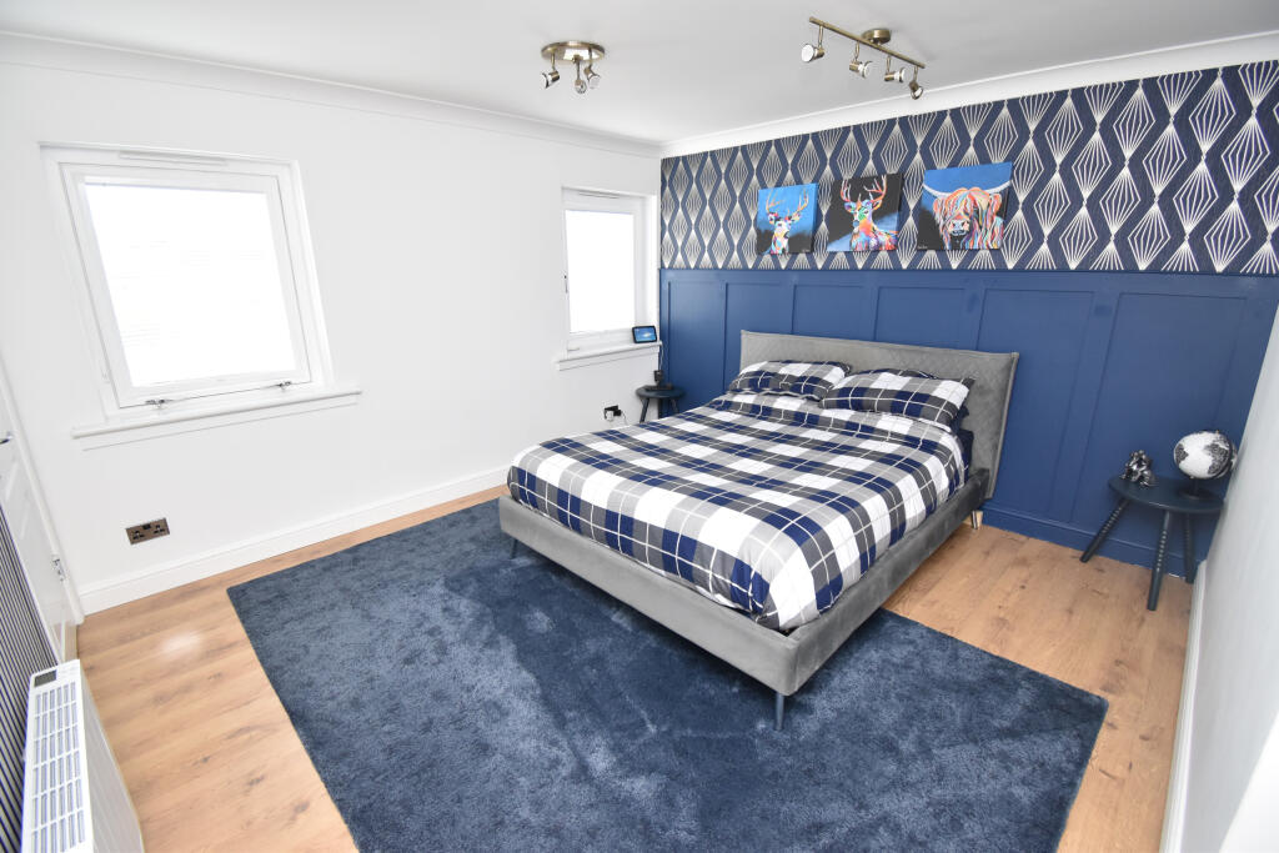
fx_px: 533
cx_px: 640
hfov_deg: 100.4
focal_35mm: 15
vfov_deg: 77.3
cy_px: 426
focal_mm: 10
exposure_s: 1/125
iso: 1000
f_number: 4.5
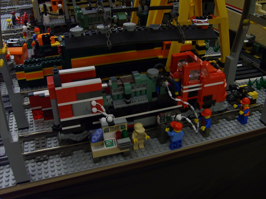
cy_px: 100
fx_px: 269
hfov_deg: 52.6
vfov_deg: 40.7
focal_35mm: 35
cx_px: 133
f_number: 2.8
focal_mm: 5.8
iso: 100
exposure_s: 1/30
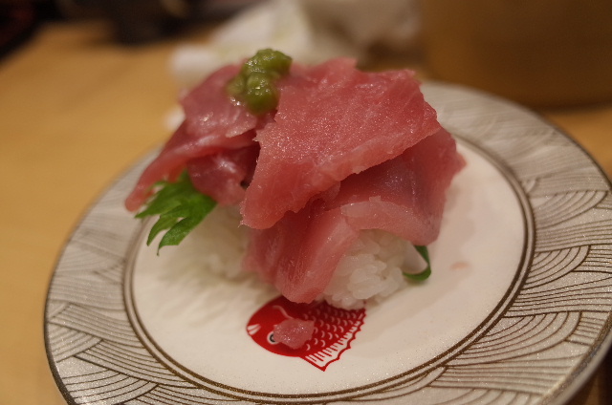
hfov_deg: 65.6
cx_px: 306
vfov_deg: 46.2
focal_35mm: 28
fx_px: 475
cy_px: 202
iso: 100
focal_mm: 18.3
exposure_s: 1/45
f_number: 2.8
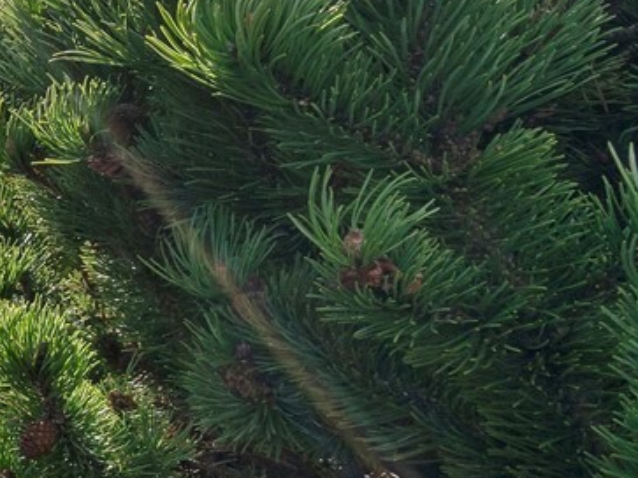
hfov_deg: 16.4
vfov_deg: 20.4
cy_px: 182
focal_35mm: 72
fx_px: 1327
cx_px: -787
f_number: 13
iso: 200
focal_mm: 16
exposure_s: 1/80
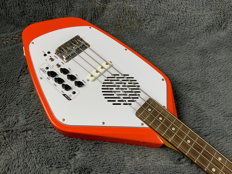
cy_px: 87
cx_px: 116
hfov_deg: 61.7
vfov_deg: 48.2
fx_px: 194
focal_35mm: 29
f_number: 1.8
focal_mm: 3
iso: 32
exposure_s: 1/100
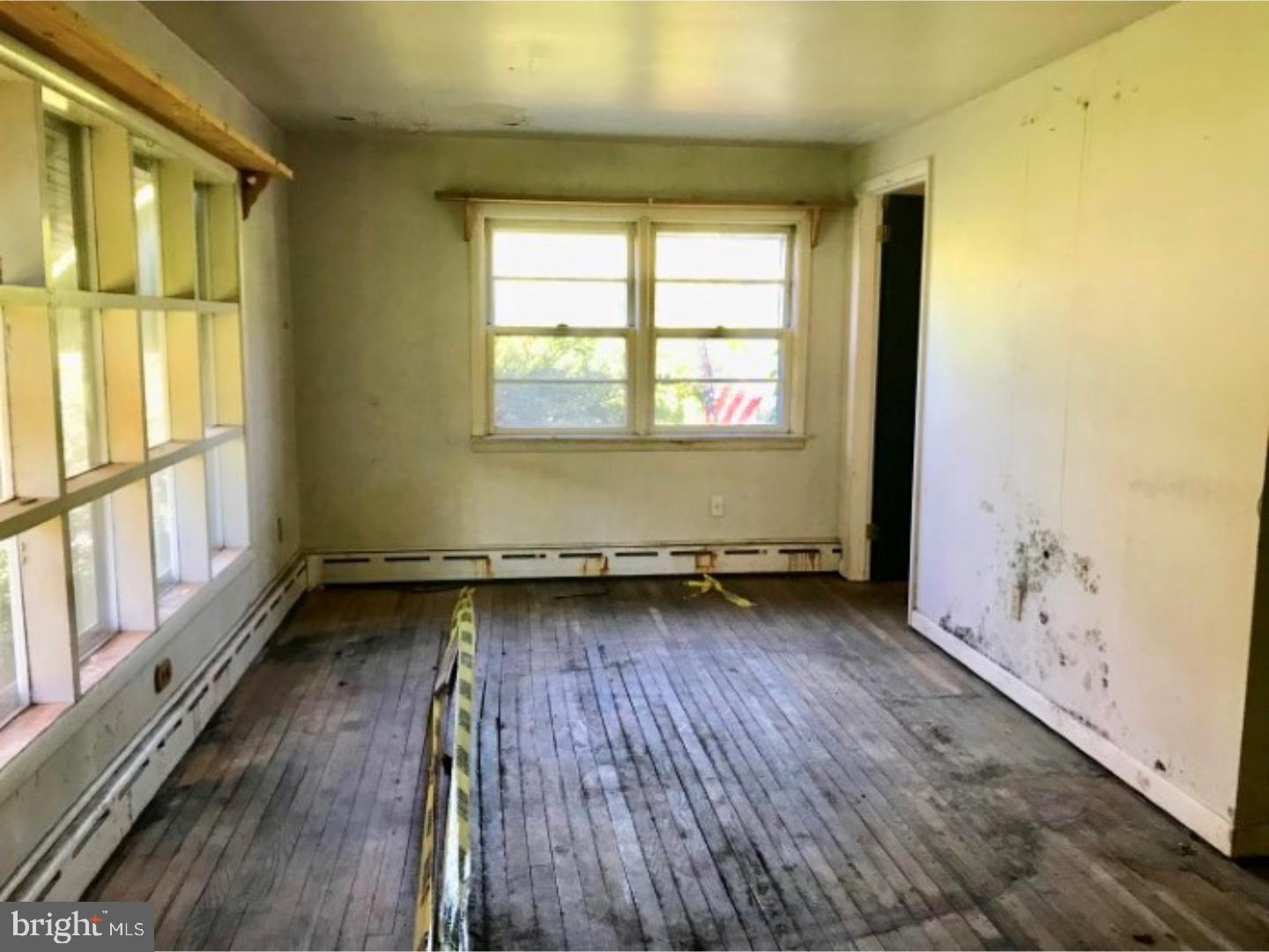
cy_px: 476
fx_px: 1026
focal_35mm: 28
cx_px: 634
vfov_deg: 49.7
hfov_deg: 63.4
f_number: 1.8
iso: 40
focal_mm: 3.99
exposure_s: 1/17
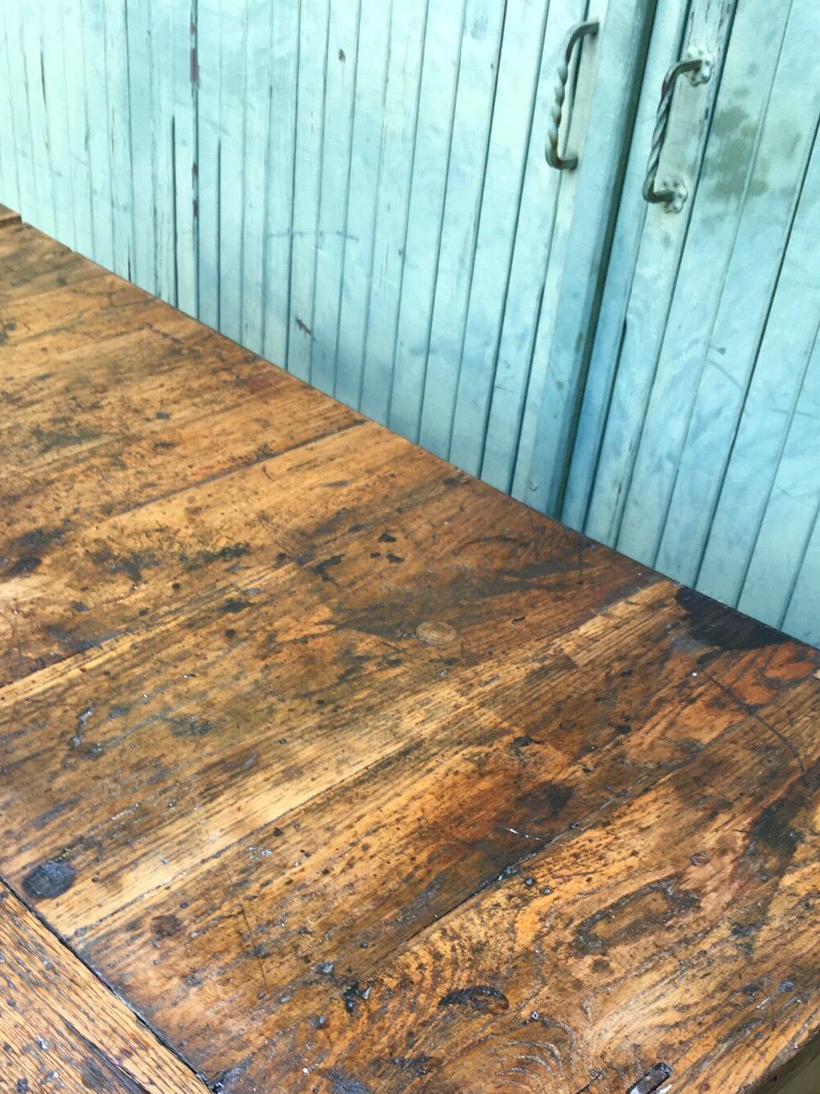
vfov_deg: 42.7
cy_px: 804
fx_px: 1358
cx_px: 327
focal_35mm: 43
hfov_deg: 33.5
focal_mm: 4.15
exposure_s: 1/50
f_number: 2.2
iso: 32
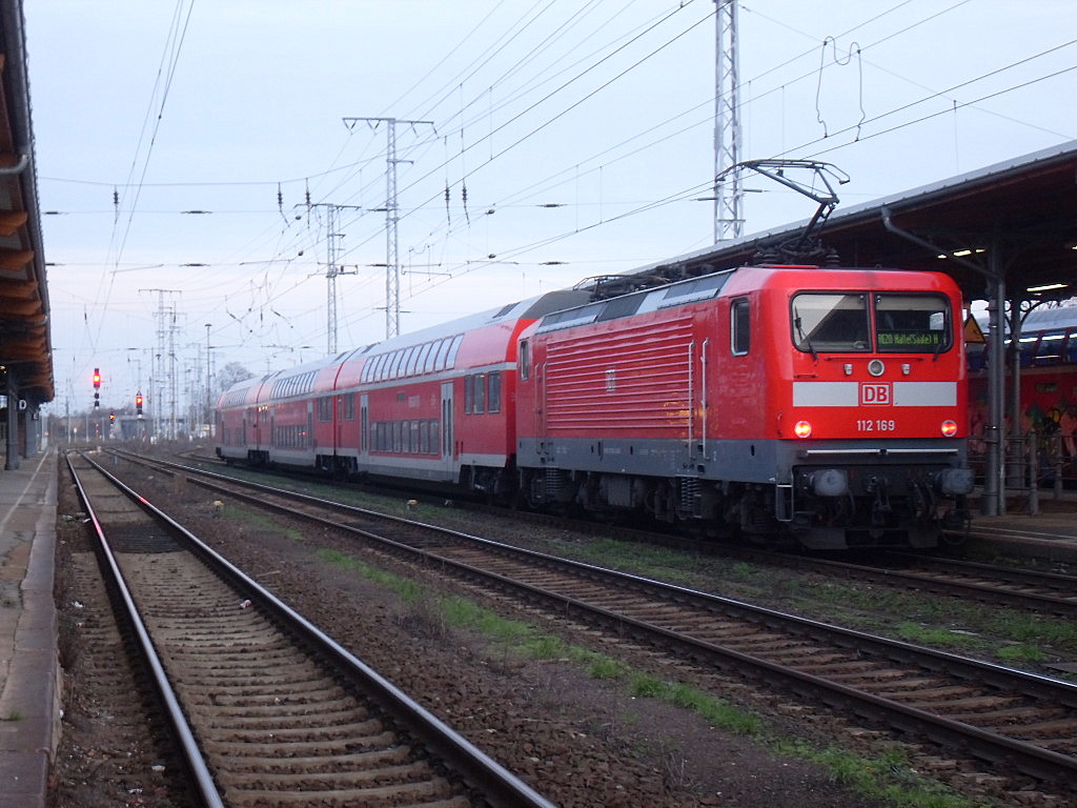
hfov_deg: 28.2
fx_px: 2147
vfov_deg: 21.3
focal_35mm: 69
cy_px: 404
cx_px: 538
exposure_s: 1/10
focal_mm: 11.8
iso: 200
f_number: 4
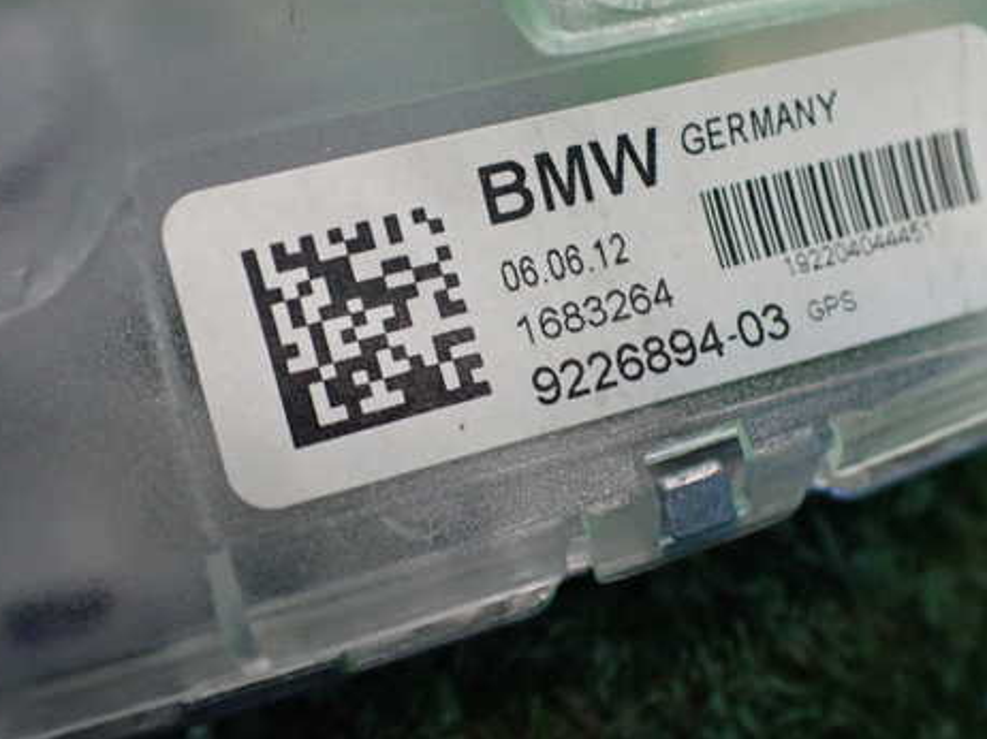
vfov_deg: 36.8
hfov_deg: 47.5
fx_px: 1111
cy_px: 352
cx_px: 609
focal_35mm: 39
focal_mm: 5.4
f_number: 2.3
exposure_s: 1/125
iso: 800
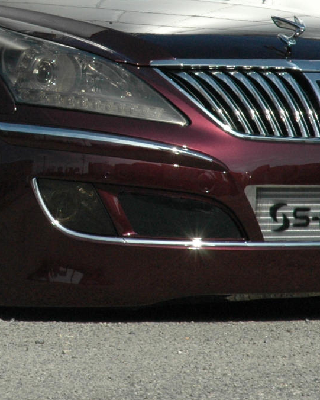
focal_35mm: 289
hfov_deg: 5.3
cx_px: -79
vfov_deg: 6.7
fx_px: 3421
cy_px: 19
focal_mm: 62
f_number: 11
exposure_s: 1/500
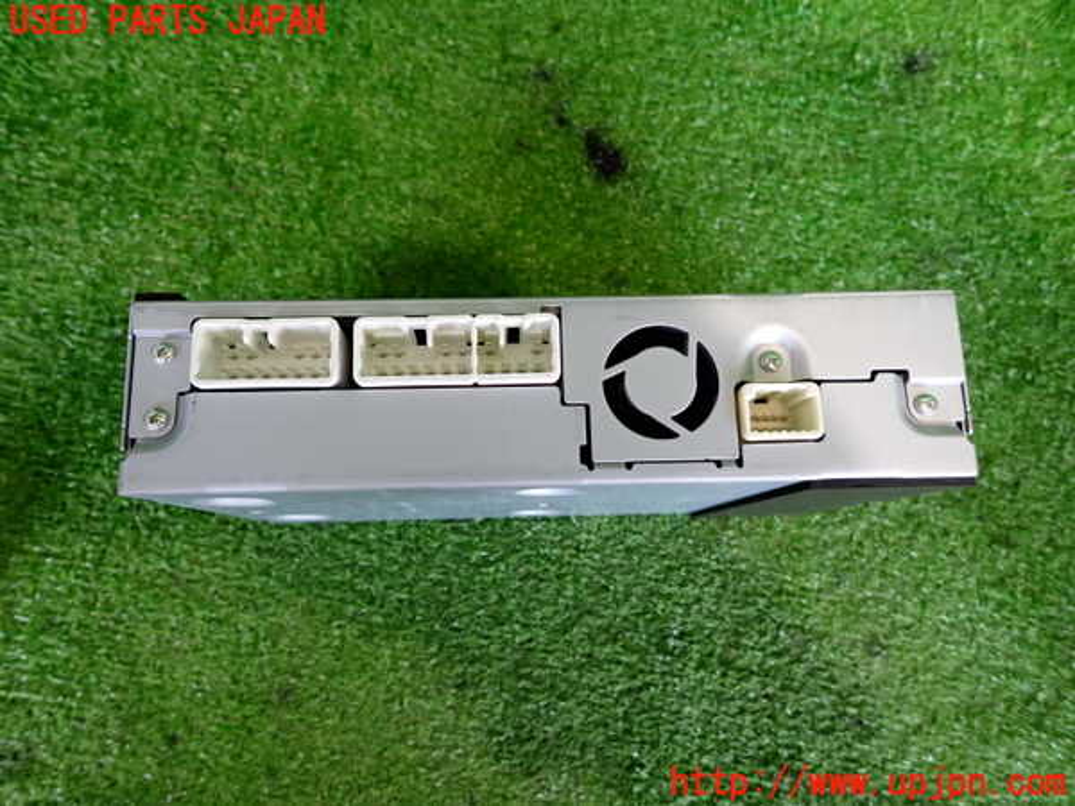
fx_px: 776
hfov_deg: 69.4
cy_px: 403
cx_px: 538
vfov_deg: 54.9
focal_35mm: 25
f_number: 2
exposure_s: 1/30
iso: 400
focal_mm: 4.5
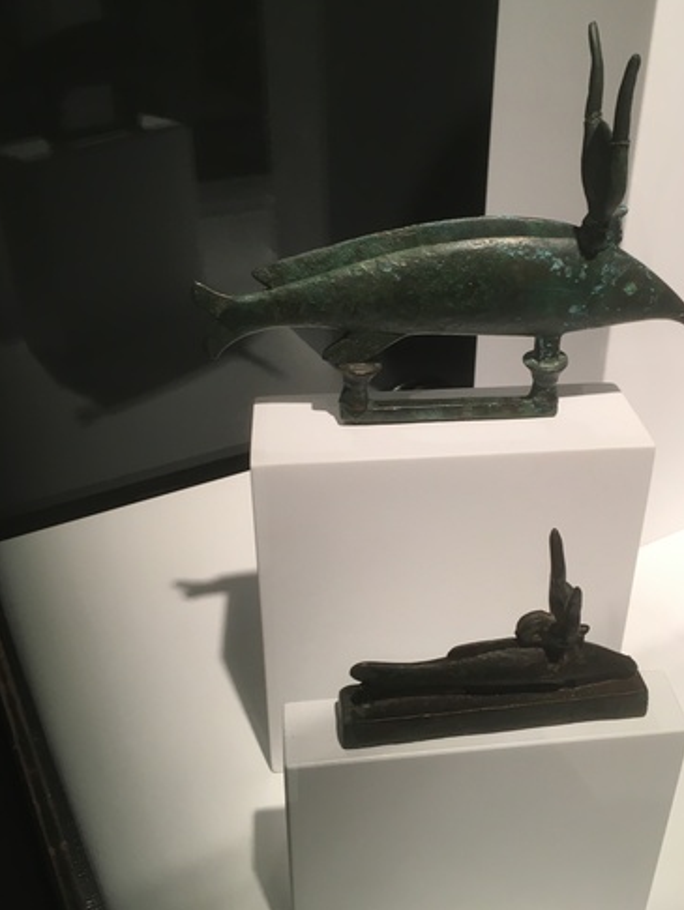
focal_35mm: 35
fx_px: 921
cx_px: 409
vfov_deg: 52.6
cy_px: 421
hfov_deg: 40.6
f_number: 2.2
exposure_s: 1/33
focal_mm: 4.15
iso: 64
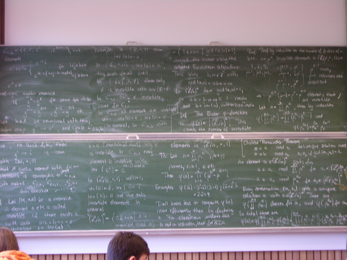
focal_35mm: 62
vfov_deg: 23.7
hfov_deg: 31.2
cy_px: 130
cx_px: 174
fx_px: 622
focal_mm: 10.2
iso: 200
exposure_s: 1/15
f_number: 3.5
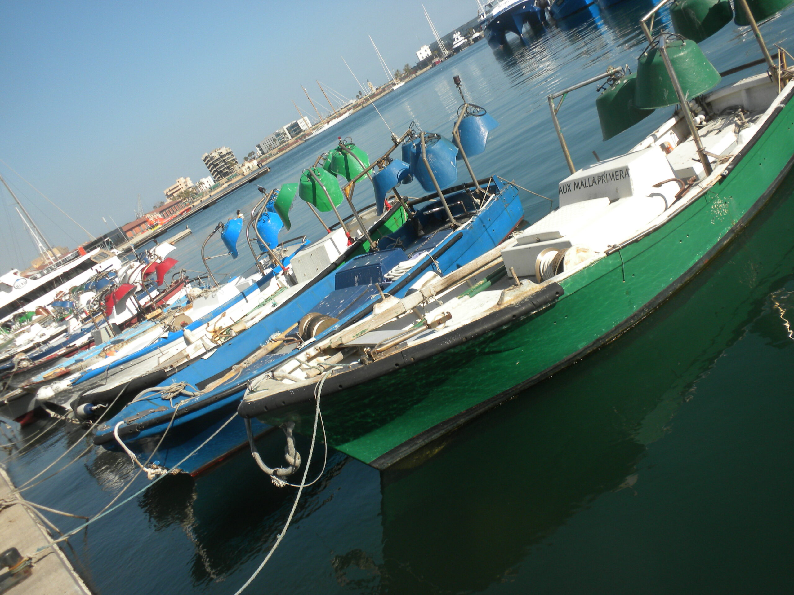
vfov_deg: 38.7
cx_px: 397
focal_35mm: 37
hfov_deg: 50.1
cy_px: 298
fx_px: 849
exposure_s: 1/106
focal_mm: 6.6
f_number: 10
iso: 64
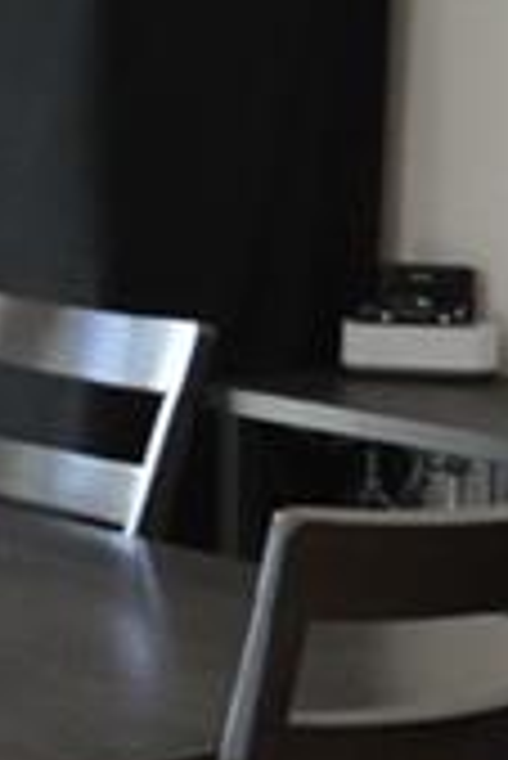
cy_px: 254
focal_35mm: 142
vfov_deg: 14.4
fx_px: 2999
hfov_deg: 9.0
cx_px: -589
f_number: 4.5
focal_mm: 10
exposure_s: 1/80
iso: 400
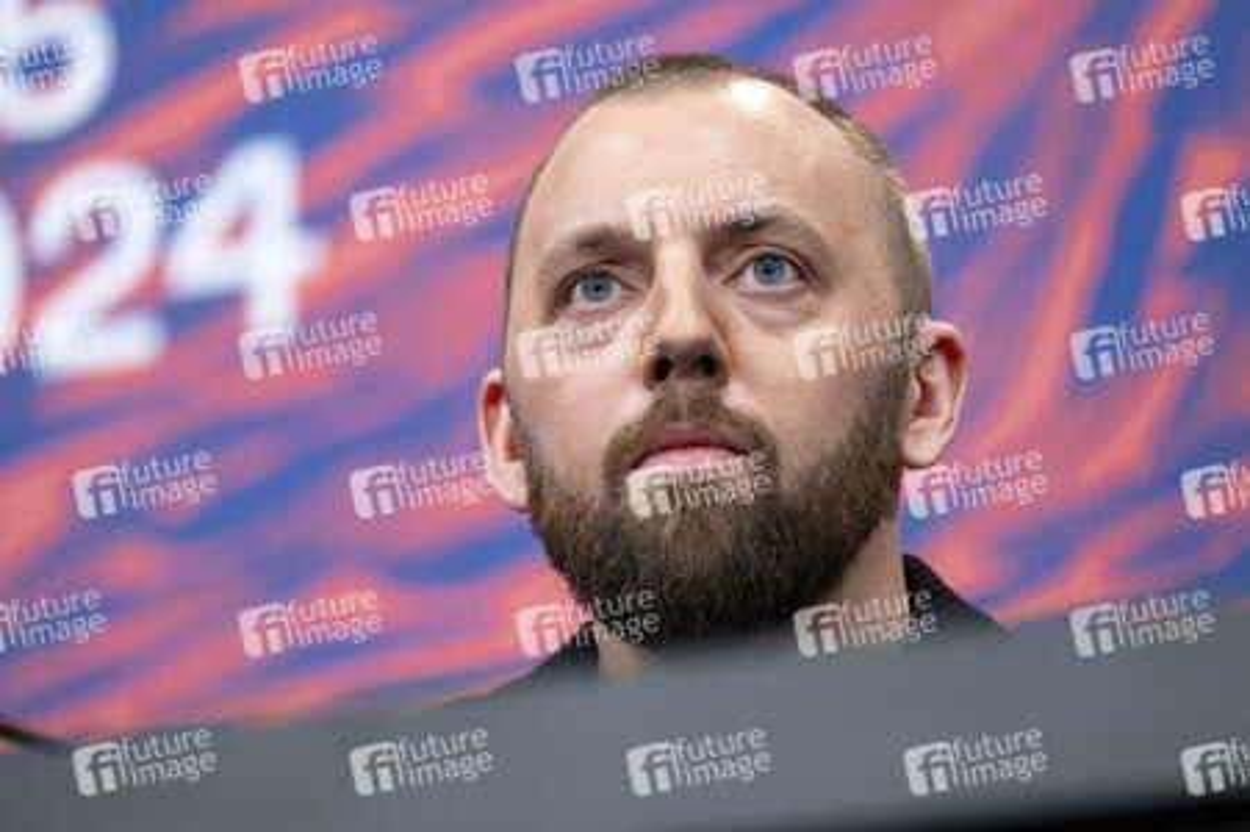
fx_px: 7286
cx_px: 625
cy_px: 416
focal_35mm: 210
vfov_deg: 6.5
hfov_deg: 9.8
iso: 1250
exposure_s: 1/400
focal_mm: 140
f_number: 2.8
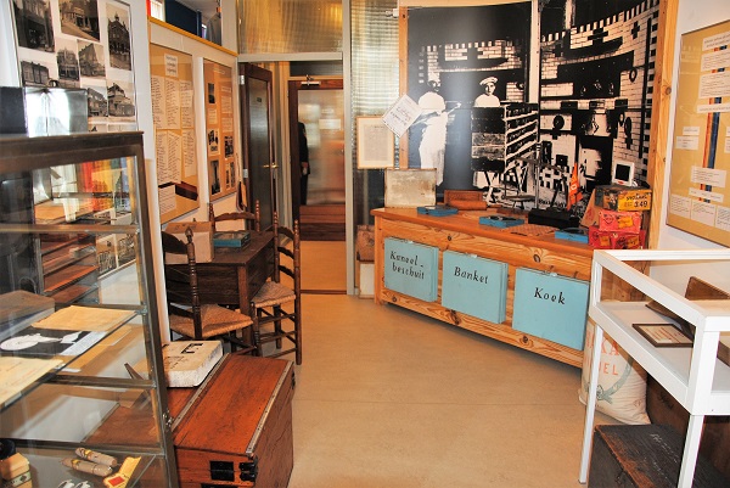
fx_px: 548
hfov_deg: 67.3
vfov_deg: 48.0
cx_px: 365
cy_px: 244
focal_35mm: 27
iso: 200
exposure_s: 1/60
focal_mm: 18
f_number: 3.5
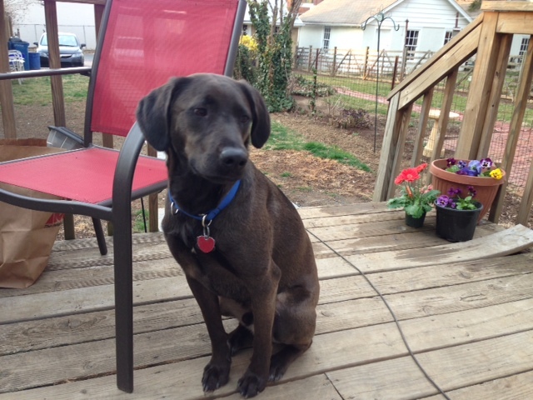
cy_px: 200
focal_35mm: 33
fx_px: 508
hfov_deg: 55.4
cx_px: 266
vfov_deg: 42.9
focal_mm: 4.13
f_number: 2.4
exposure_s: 1/40
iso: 50
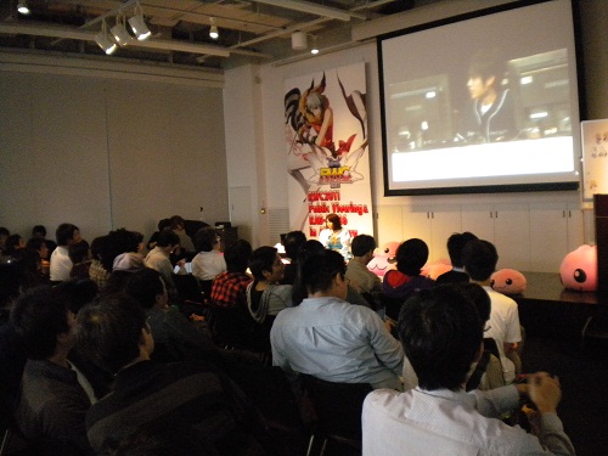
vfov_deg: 40.7
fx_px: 615
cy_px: 228
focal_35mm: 35
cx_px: 304
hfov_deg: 52.6
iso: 800
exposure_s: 1/30.1
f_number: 3.1
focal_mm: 6.3
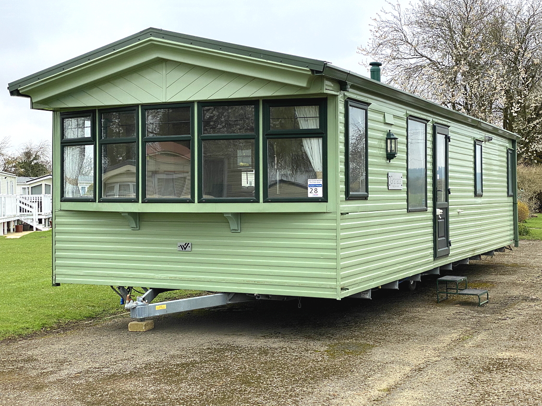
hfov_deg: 36.8
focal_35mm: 52
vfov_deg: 28.0
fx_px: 814
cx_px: 271
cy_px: 203
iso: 20
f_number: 2
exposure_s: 1/558
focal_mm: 6
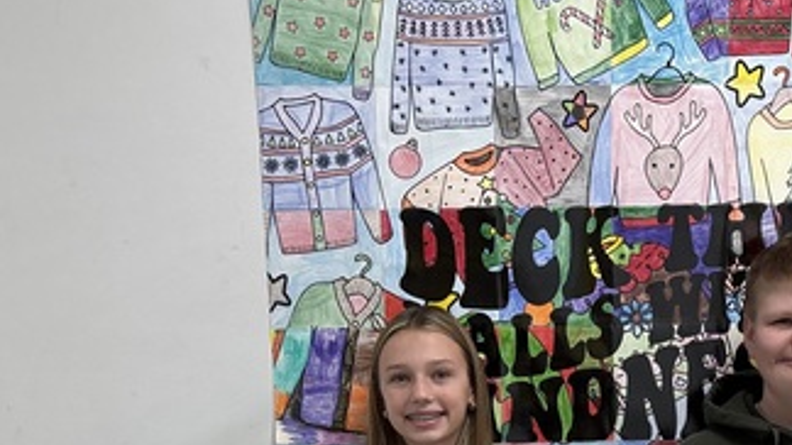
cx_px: 601
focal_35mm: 70
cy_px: 699
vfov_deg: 15.6
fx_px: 1470
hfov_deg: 29.6
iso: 100
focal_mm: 5.96
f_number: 1.6
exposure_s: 1/120
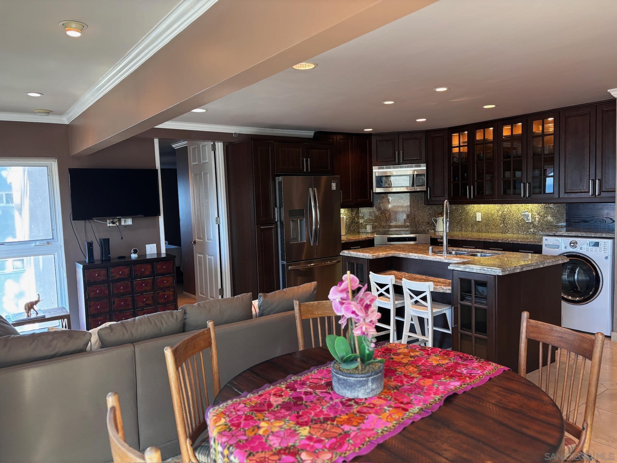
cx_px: 308
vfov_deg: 53.1
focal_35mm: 26
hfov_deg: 67.3
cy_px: 232
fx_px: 463
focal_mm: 5.96
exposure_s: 1/60
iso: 125
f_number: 1.6
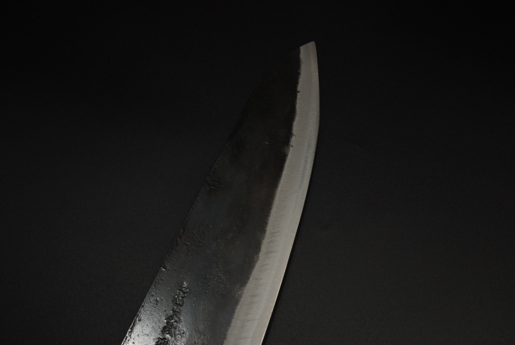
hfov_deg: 49.5
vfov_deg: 34.3
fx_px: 558
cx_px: 258
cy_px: 172
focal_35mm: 39
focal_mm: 26
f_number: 9
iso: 2000
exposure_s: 1/160
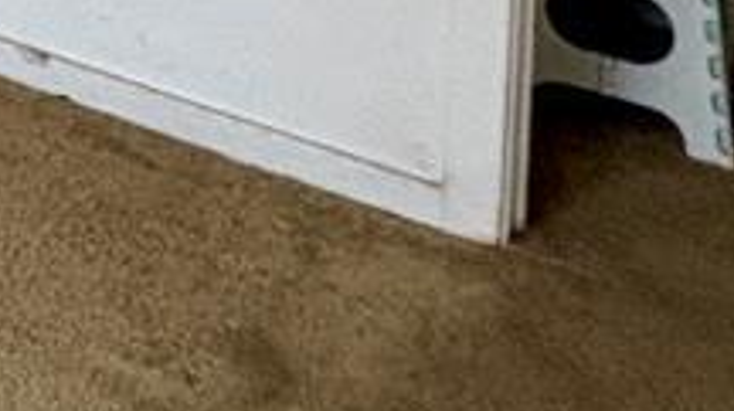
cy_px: -895
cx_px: -768
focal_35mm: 106
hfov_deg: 15.6
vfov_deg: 8.9
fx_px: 2061
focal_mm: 2.22
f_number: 2.2
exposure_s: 1/60
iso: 250
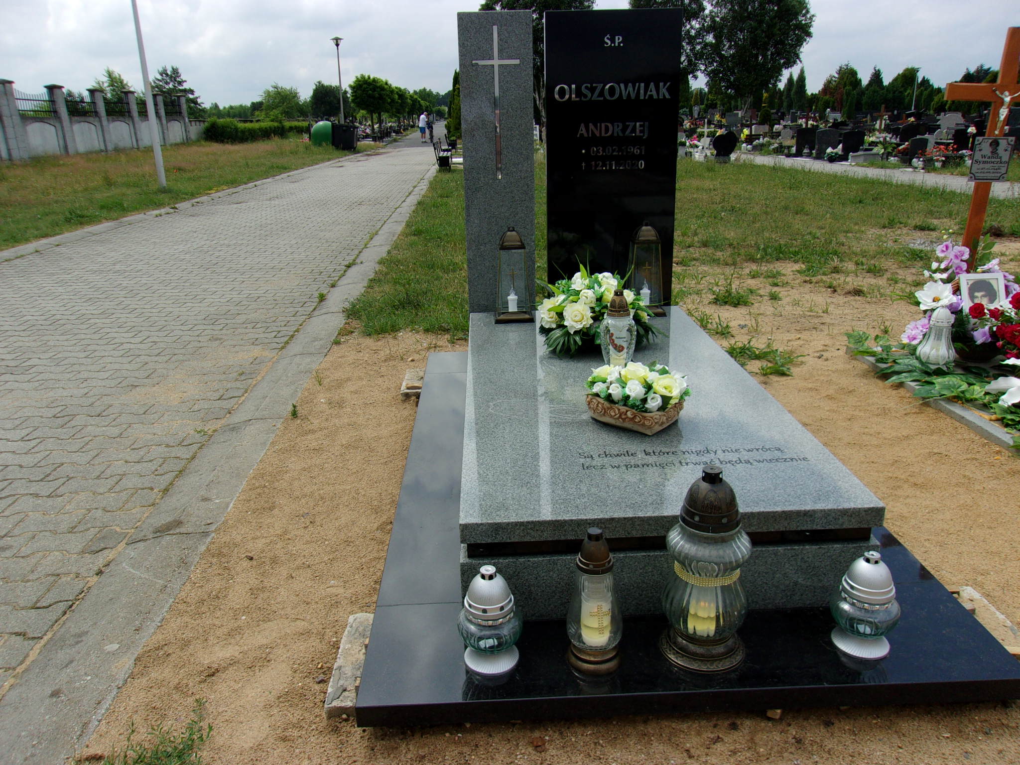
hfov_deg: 65.3
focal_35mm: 27
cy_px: 382
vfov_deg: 51.4
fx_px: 796
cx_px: 510
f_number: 10.4
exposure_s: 1/140
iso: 80
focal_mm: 4.9
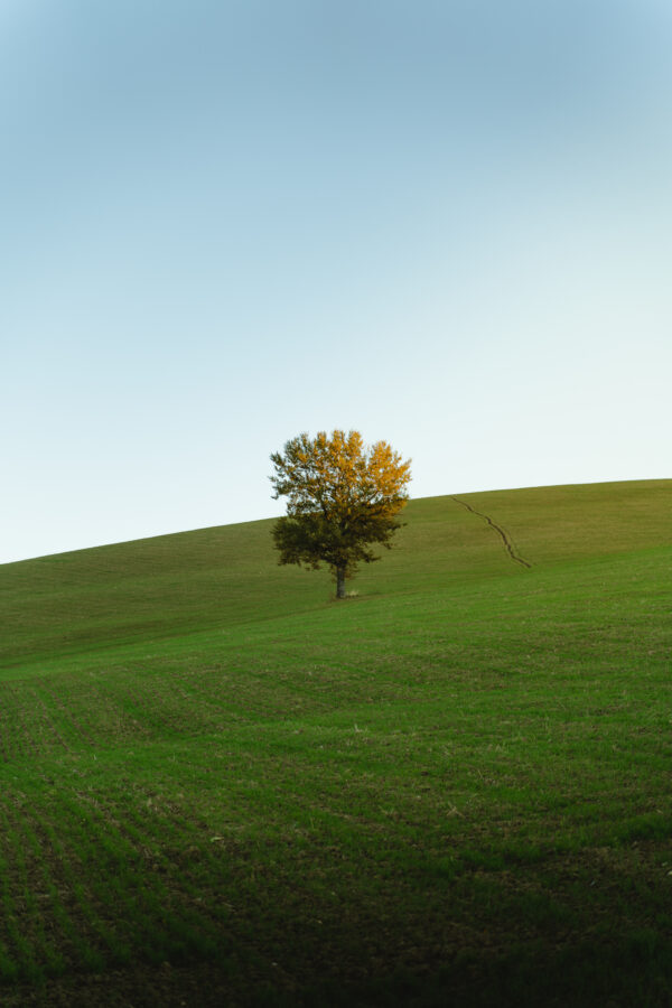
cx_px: 336
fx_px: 2100
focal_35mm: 75
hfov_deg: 18.2
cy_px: 504
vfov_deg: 27.0
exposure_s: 1/500
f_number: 3.2
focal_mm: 75
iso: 200
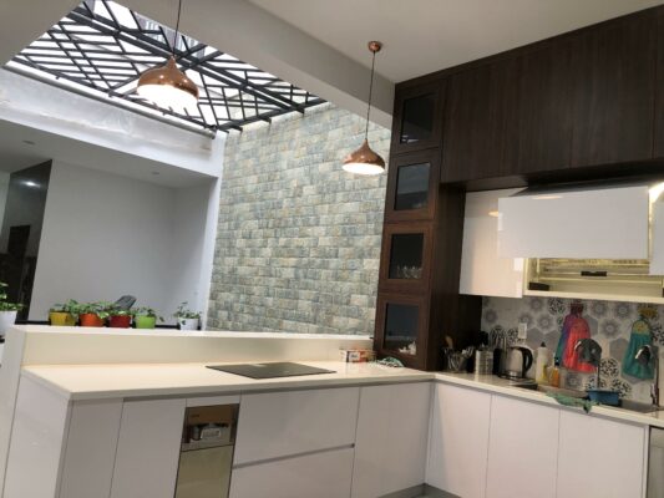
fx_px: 537
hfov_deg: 63.4
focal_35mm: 28
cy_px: 249
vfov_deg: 49.8
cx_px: 332
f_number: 1.8
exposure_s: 1/33
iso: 32
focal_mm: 4
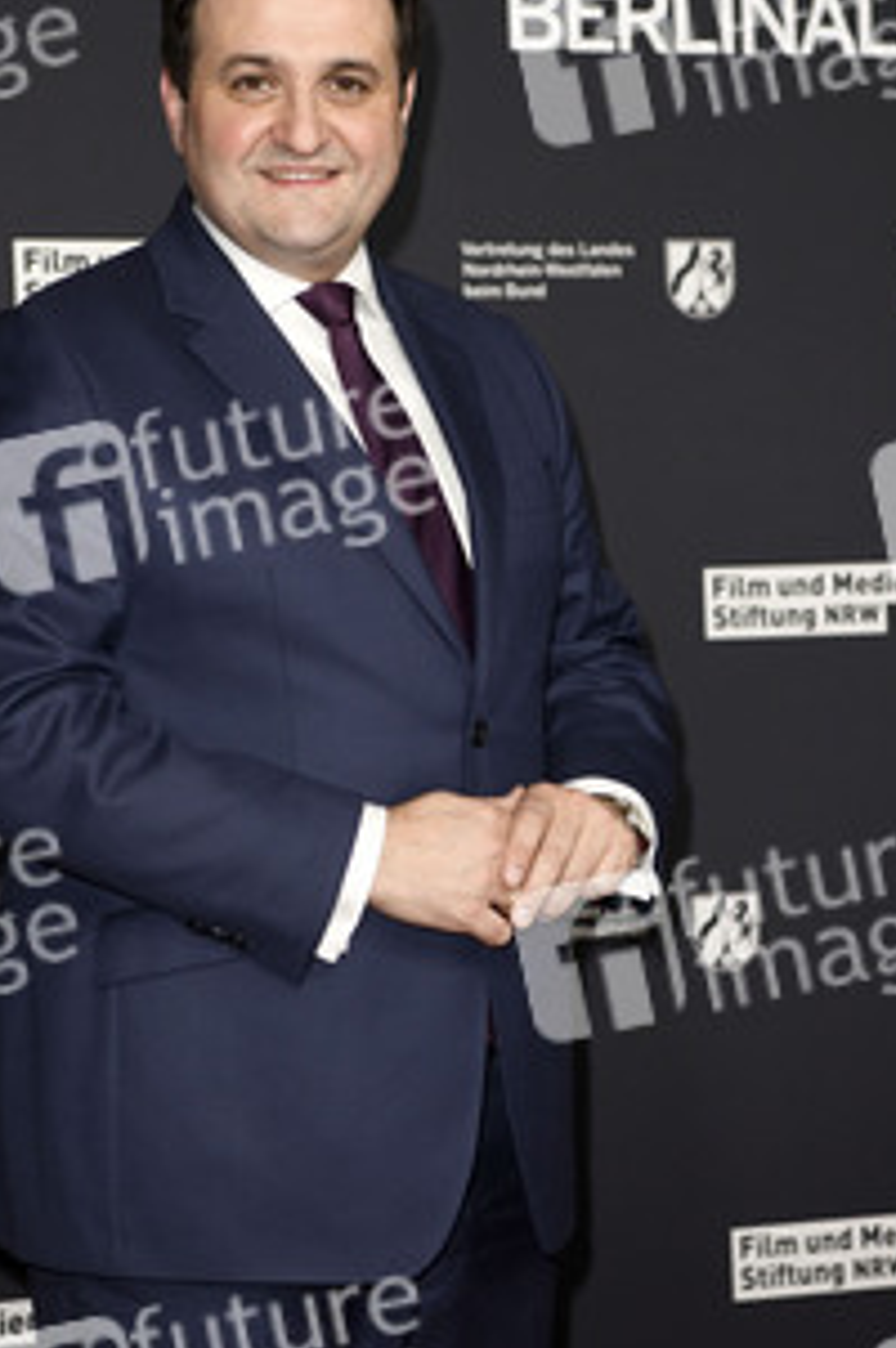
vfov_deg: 21.9
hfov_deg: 14.7
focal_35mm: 93
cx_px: 336
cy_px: 712
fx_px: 3480
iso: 800
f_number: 4
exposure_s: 1/320
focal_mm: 70
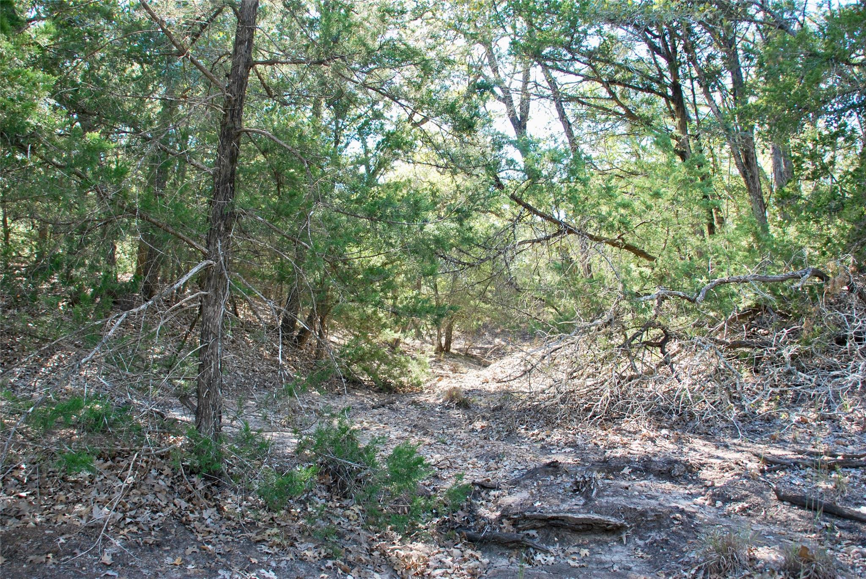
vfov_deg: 48.0
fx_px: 650
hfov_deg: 67.3
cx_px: 433
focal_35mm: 27
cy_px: 290
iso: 200
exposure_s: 1/80
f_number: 4.5
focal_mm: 18
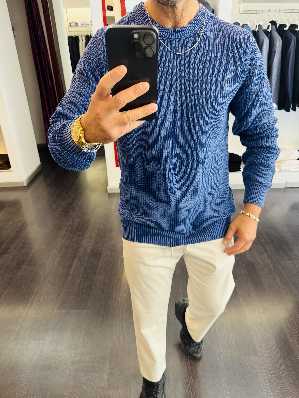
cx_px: 150
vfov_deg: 71.6
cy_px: 199
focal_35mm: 24
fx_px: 276
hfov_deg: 56.8
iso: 200
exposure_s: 1/50
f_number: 1.78
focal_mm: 6.76
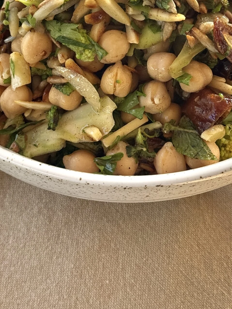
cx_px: 124
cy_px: 12
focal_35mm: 96
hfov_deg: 15.4
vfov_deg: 19.9
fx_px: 858
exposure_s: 1/615
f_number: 1.78
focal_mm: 6.76
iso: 64
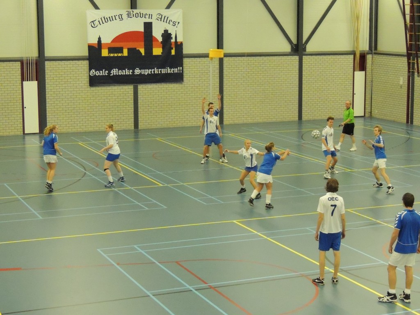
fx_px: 910
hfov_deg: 26.0
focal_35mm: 75
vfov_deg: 19.6
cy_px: 158
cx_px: 210
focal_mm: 13.3
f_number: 3.9
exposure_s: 1/250
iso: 3200
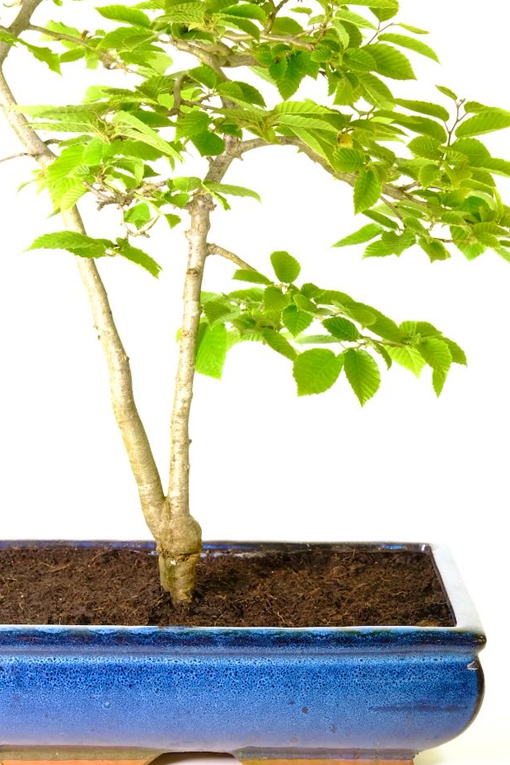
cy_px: 318
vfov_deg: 17.0
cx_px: 216
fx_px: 2549
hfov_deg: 11.4
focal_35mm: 120
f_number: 13
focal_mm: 57.8
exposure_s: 1/13
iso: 2500
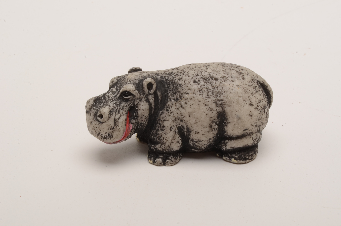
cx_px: 170
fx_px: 780
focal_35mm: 82
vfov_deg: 16.5
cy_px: 113
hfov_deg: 24.7
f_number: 32
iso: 100
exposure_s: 1/160
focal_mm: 55
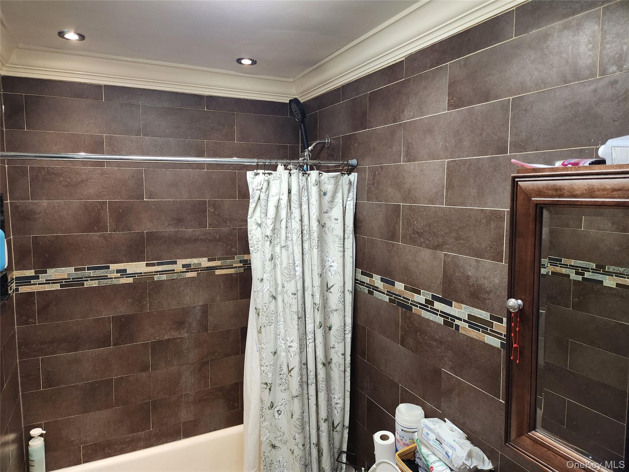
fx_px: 418
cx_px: 314
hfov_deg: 73.9
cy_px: 236
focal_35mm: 23
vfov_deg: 58.9
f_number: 1.8
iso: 800
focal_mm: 5.4
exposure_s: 1/60
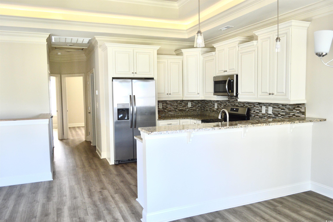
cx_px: 166
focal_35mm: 27
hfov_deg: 67.4
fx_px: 250
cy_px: 111
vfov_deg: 47.8
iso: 400
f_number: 4
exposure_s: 1/60
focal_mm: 18
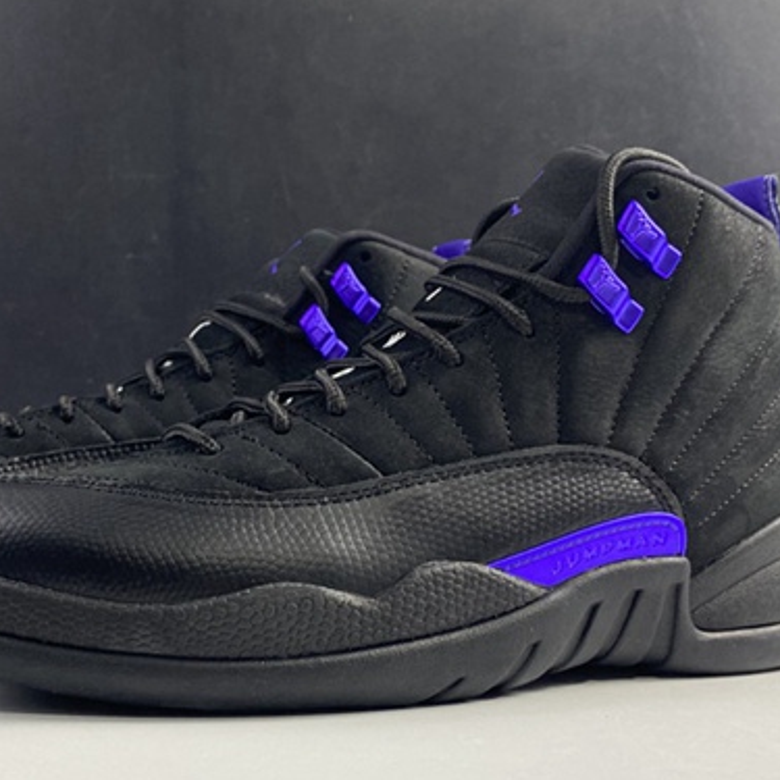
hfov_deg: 34.6
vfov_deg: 34.5
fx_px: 1249
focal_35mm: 49
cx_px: 314
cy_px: 480
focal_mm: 4.25
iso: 80
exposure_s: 1/100
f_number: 1.8
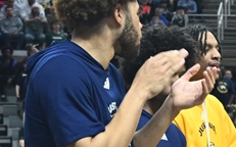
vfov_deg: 8.0
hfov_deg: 12.2
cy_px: 266
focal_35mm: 159
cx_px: 410
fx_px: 1022
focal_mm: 24
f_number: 4
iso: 1100
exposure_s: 1/200
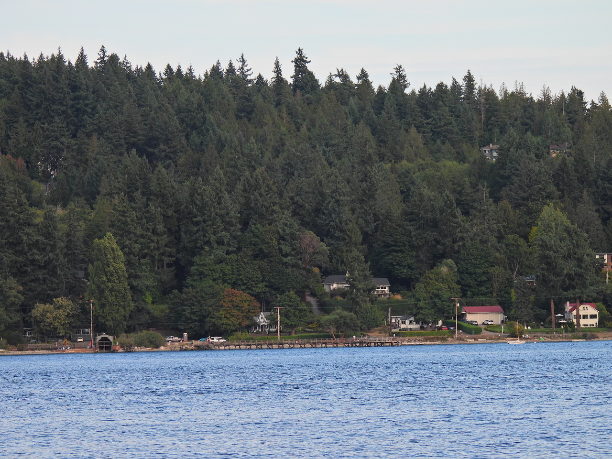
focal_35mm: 260
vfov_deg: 5.7
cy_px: 230
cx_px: 306
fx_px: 4597
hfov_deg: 7.6
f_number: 4.5
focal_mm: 46.4
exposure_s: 1/400
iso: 100
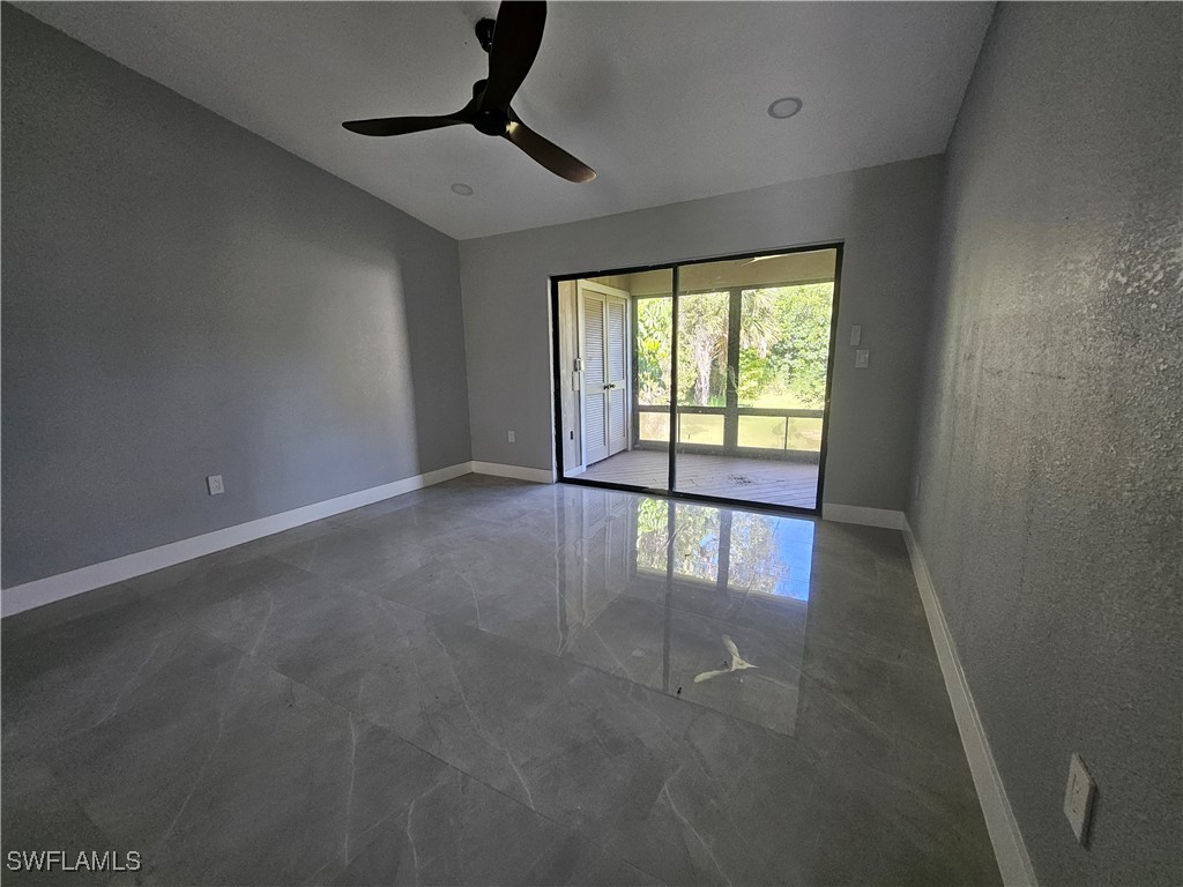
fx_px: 444
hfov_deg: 106.2
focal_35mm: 13
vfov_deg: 89.9
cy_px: 444
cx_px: 592
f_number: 2.2
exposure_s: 1/60
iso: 160
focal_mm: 1.74
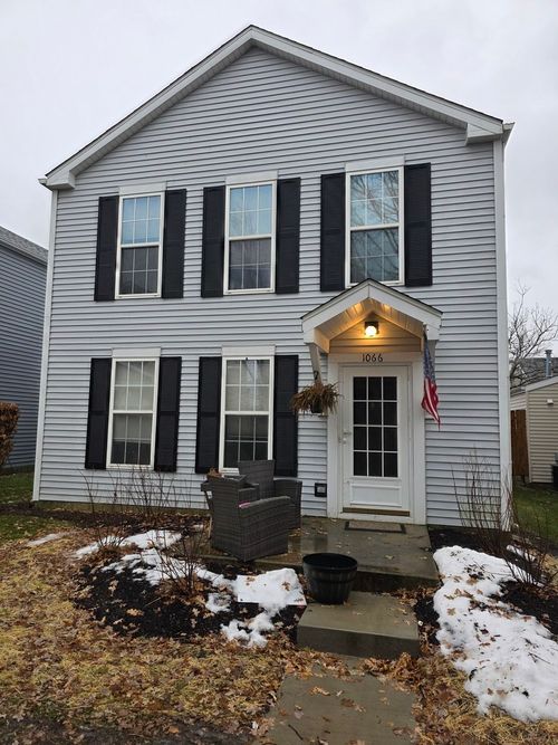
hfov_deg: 58.9
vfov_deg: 73.9
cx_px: 279
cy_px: 372
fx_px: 494
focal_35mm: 23
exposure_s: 1/120
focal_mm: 6.3
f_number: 1.7
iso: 50
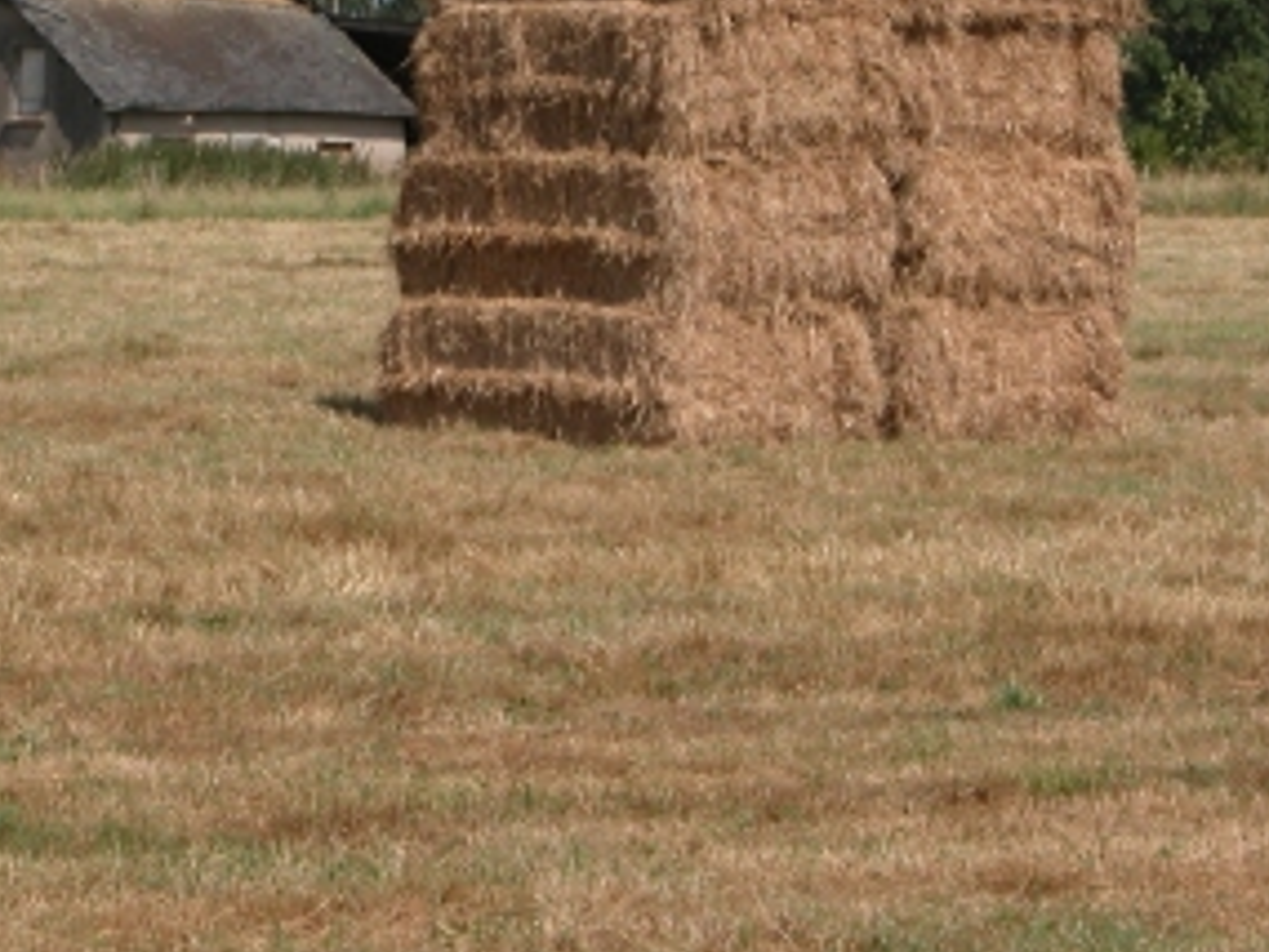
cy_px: 173
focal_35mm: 278
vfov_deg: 5.3
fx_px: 10196
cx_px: -129
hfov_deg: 7.1
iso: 100
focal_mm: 29.5
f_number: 6.7
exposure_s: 1/486
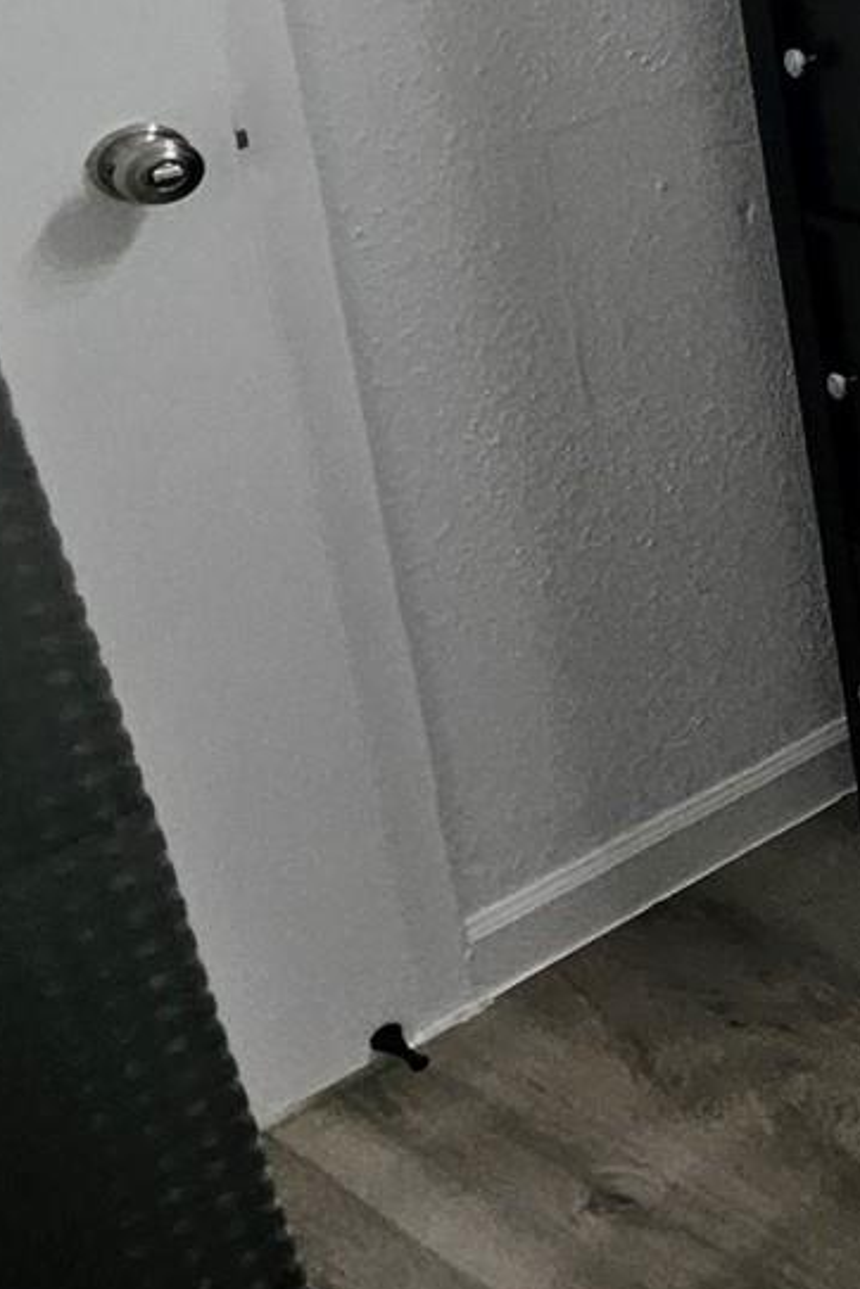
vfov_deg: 34.3
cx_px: 2093
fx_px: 1827
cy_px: -81
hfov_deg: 14.9
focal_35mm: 51
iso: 200
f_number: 2.2
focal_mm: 1.74
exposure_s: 1/77.4
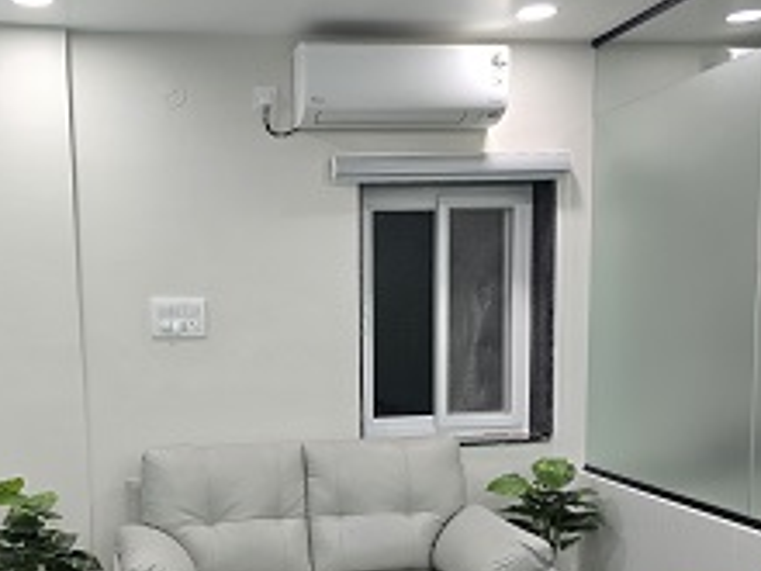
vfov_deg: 32.1
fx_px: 967
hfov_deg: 42.4
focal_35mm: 44
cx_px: 259
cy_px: 441
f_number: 1.7
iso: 100
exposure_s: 1/100
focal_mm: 6.3
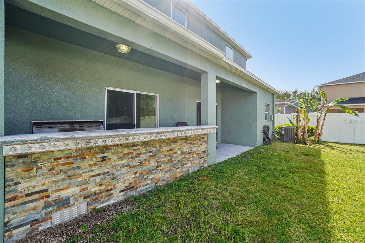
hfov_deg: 100.4
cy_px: 122
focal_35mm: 15
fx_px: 152
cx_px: 182
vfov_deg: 77.3
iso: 100
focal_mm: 10
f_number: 8
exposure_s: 1/60
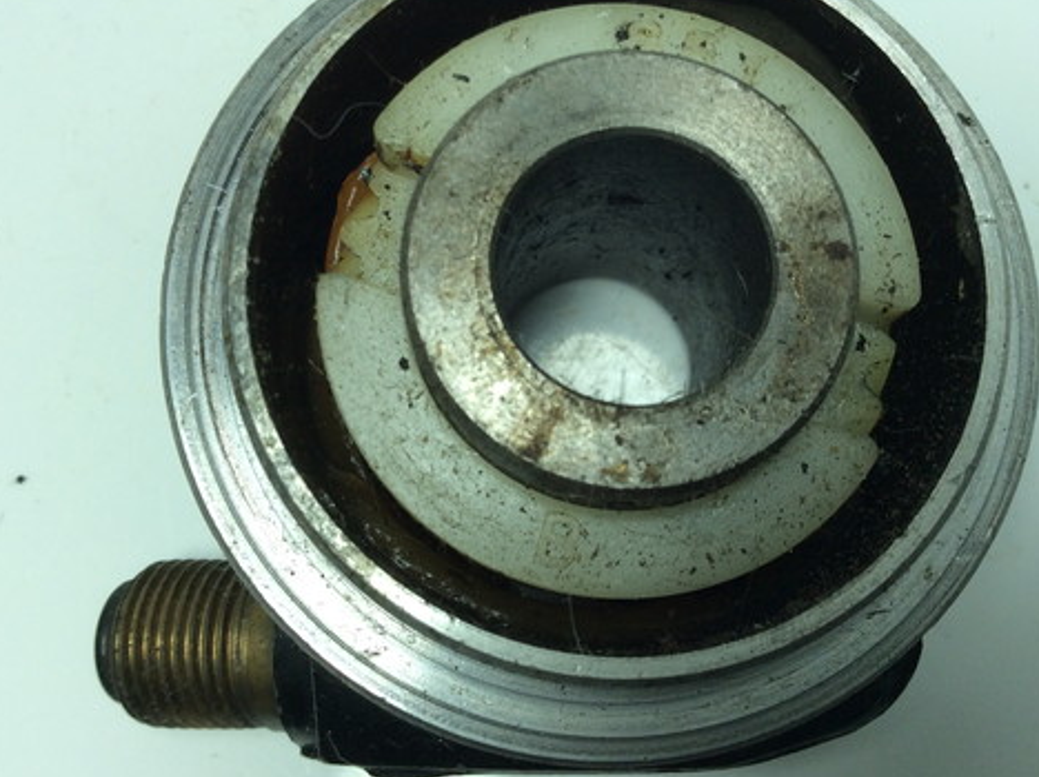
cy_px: 393
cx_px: 617
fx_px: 1229
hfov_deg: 45.6
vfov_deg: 35.1
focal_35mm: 41
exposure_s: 1/357
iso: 32
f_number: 2.4
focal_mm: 3.3
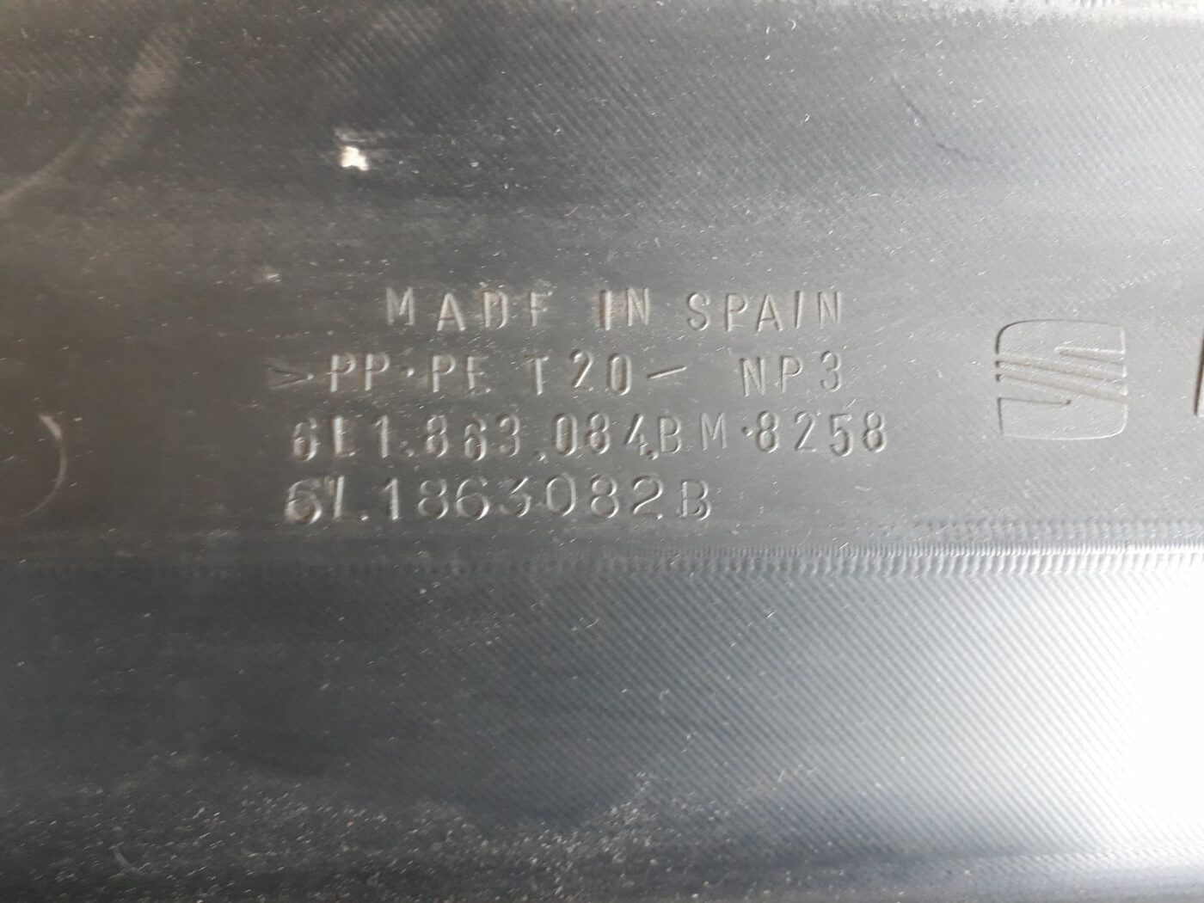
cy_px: 452
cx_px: 602
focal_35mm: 27
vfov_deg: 51.4
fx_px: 939
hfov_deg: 65.3
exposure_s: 1/33
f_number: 1.9
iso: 200
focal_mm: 3.6
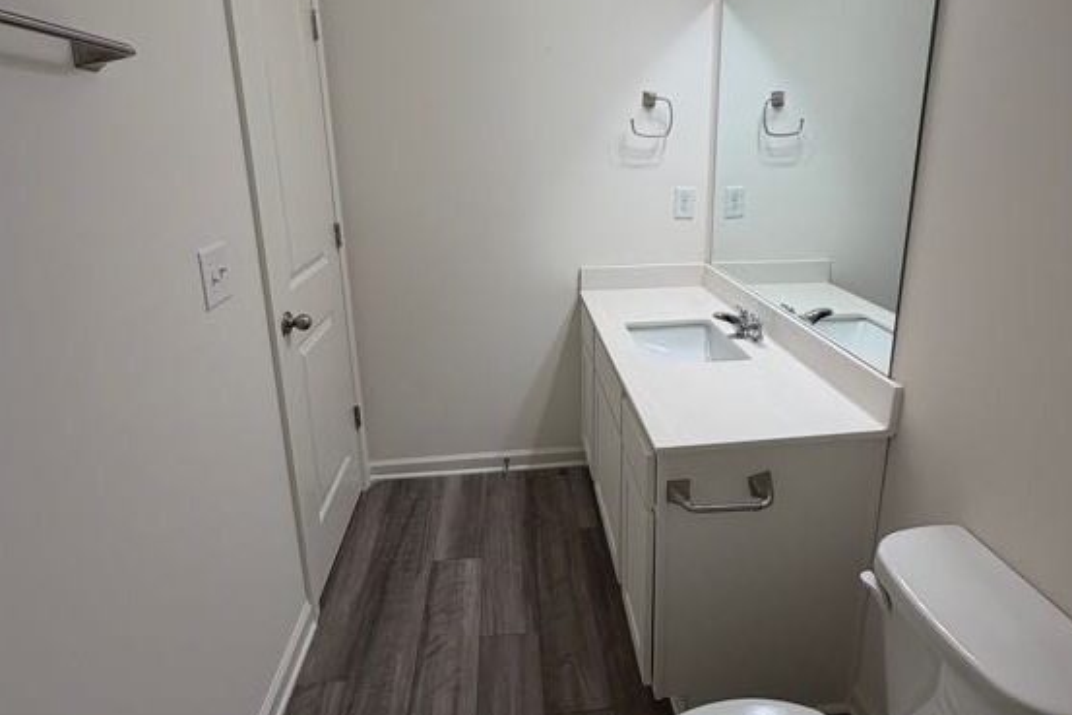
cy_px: 314
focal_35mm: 22
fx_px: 655
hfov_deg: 78.3
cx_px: 590
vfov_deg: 57.1
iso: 100
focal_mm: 2.22
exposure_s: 1/120
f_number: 2.2
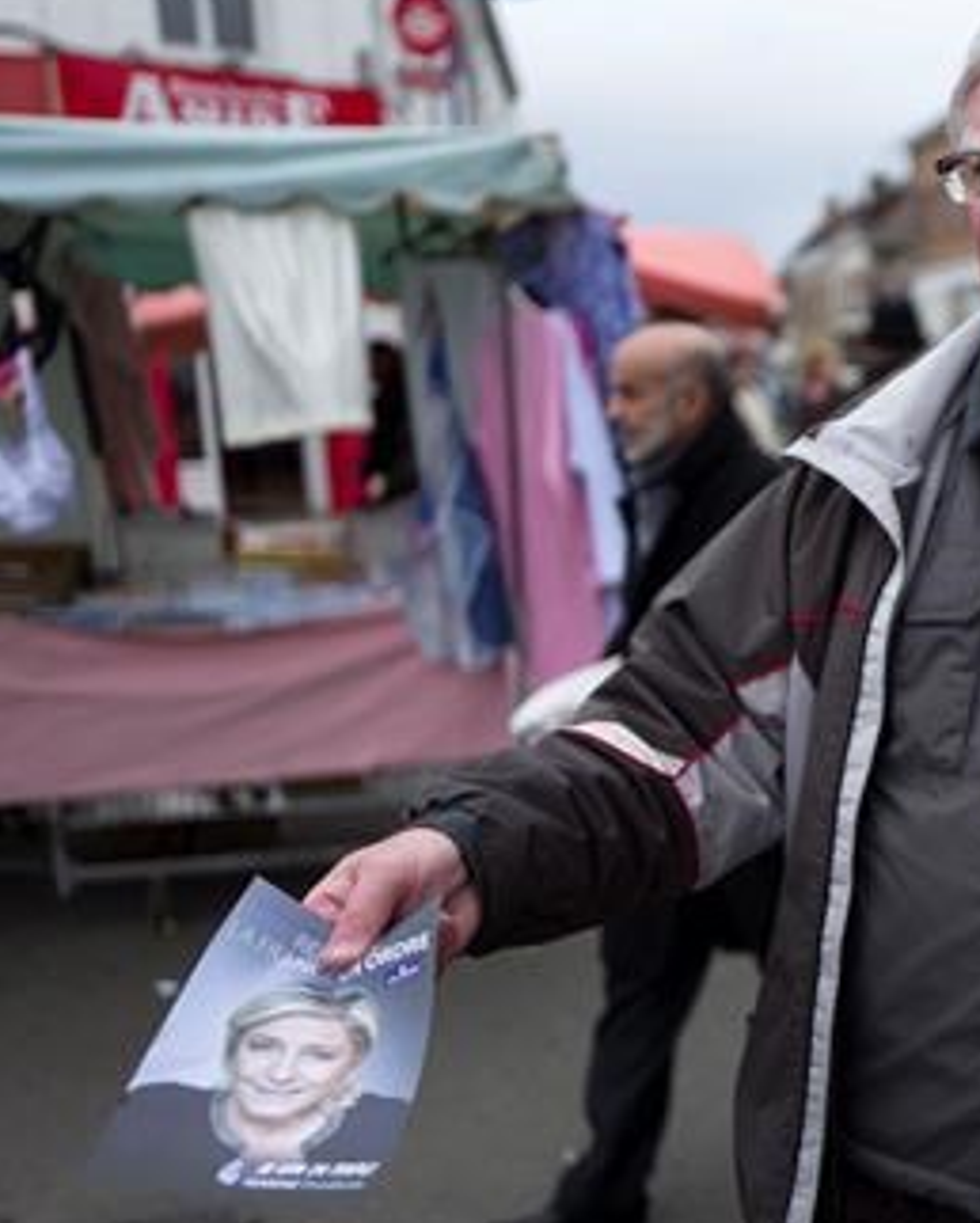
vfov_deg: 35.3
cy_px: 674
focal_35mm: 53
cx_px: 1109
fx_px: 1920
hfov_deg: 26.2
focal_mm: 28
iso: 400
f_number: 1.7
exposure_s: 1/8000
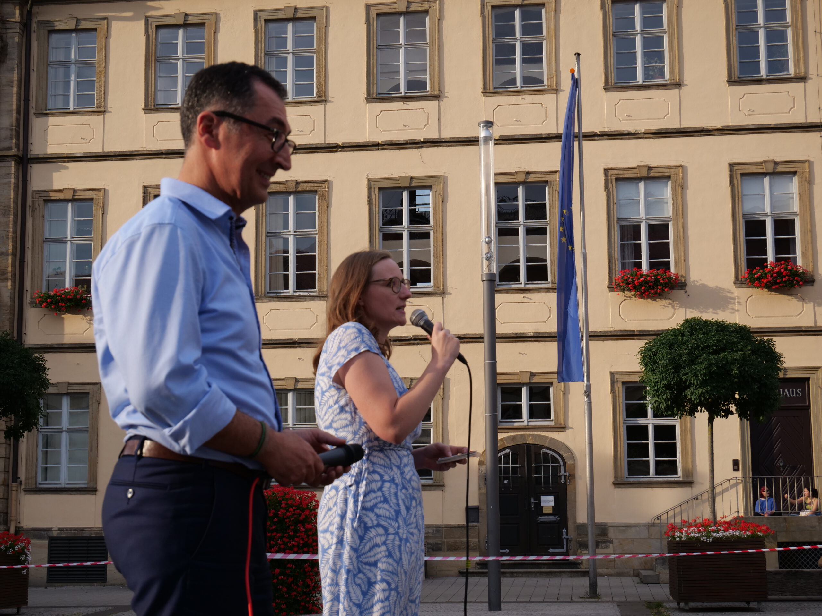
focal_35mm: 56
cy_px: 308
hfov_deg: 34.3
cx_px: 411
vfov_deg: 26.1
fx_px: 1330
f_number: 5.6
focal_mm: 28
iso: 200
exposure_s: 1/320
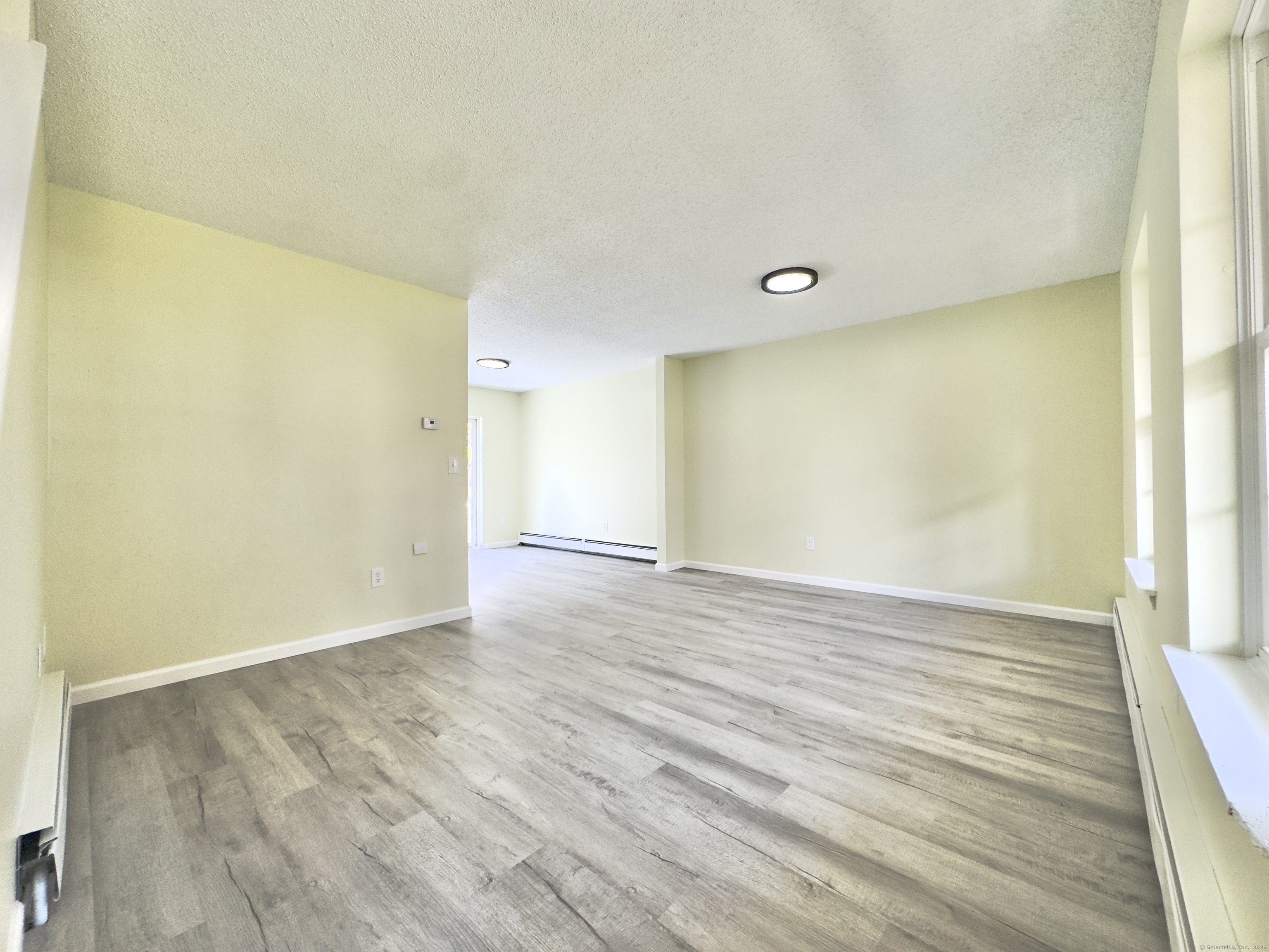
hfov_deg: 102.1
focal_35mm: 14
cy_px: 476
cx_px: 634
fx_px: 513
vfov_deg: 85.7
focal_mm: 2.22
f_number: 2.2
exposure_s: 1/120
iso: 80
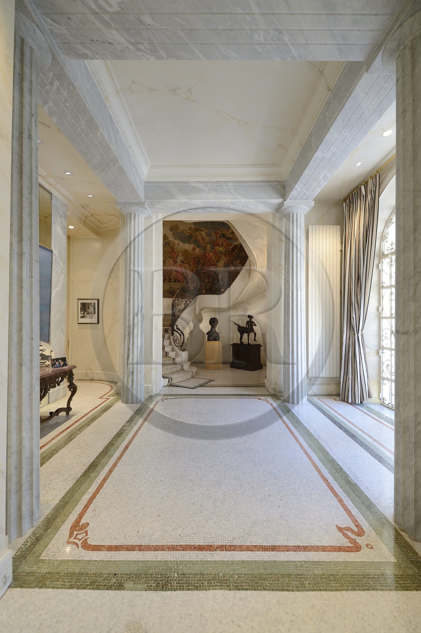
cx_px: 210
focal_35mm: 14
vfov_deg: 104.3
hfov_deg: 81.1
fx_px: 246
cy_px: 316
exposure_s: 1/50
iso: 640
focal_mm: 14
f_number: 4
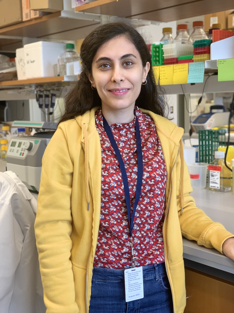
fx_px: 469
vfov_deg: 36.8
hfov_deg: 28.0
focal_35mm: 52
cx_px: 117
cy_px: 156
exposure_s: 1/60
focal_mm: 6
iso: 125
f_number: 2.4
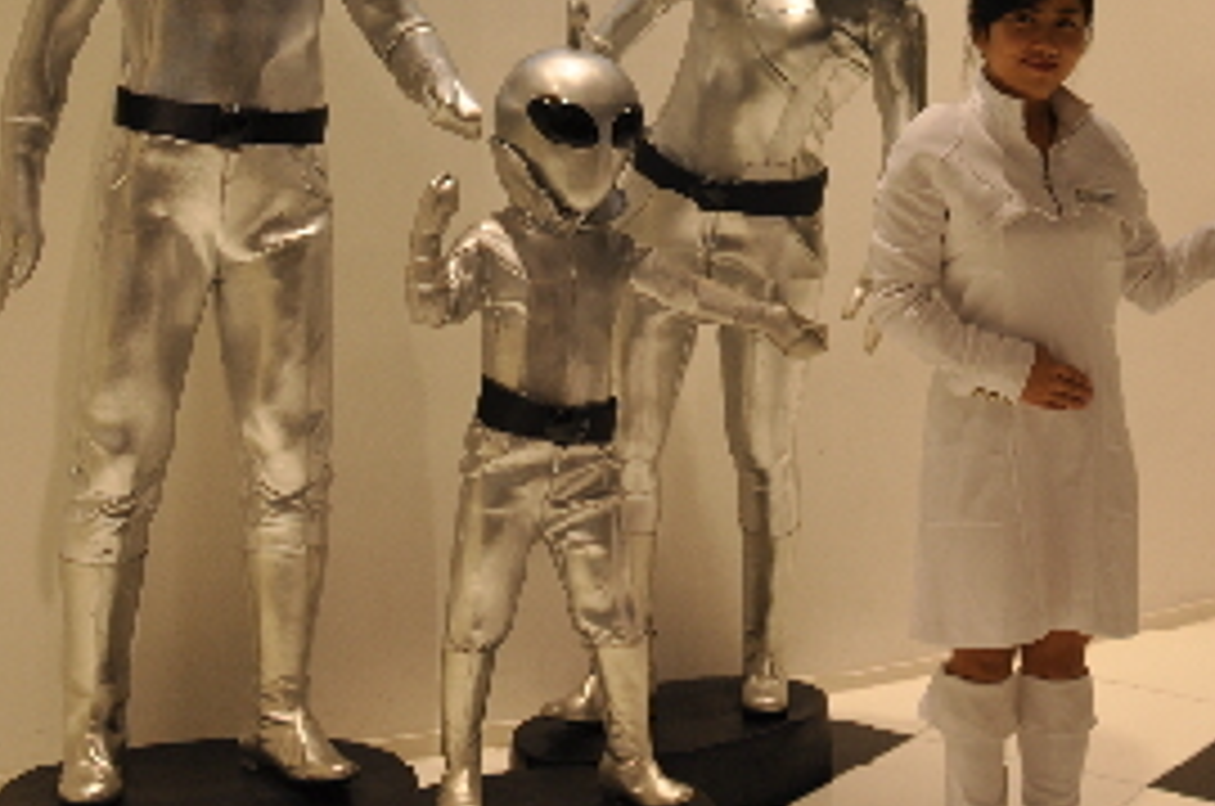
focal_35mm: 65
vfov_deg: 20.2
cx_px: 918
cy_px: -9
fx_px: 2190
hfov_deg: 30.5
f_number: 4
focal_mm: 18
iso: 200
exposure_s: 1/80
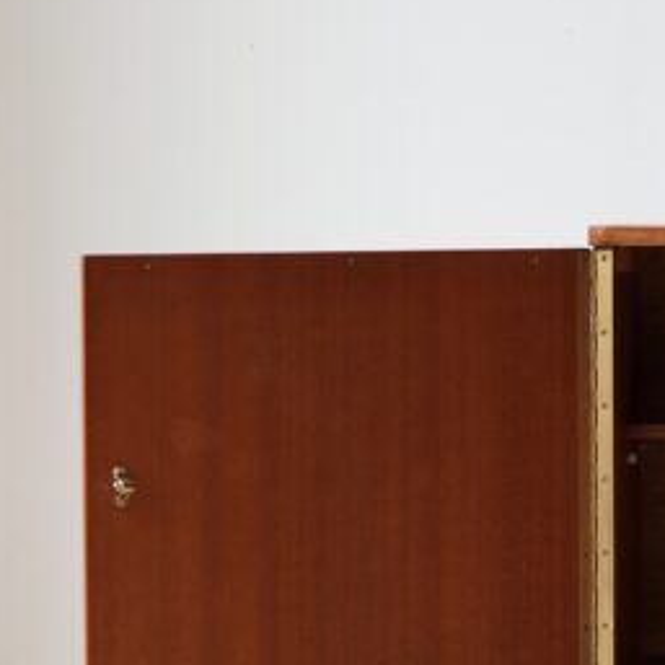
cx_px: 719
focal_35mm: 158
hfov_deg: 10.9
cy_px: 380
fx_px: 3434
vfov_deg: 11.1
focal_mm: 35
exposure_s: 1/52
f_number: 2.8
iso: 250
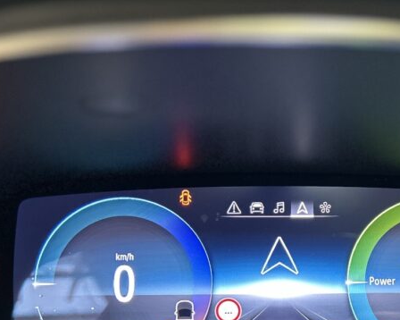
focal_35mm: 58
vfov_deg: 25.4
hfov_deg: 31.8
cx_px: 310
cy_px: 285
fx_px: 686
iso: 500
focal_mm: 5.7
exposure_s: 1/47
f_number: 1.5
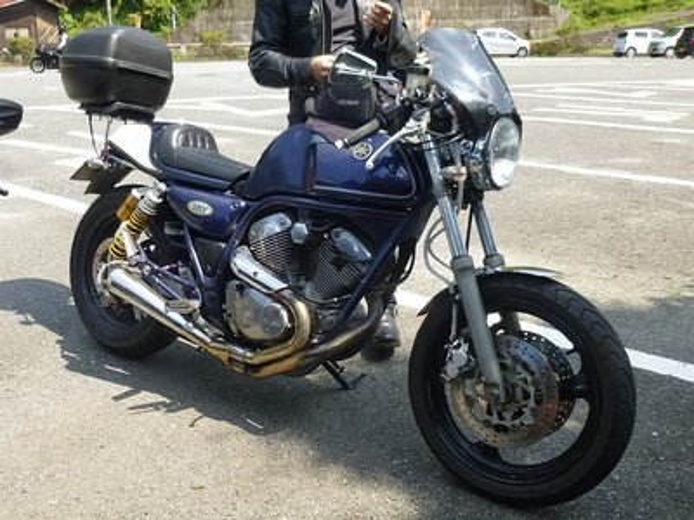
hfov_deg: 69.4
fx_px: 501
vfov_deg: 54.9
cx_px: 347
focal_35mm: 25
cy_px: 260
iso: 100
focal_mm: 4.5
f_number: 3.1
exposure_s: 1/400
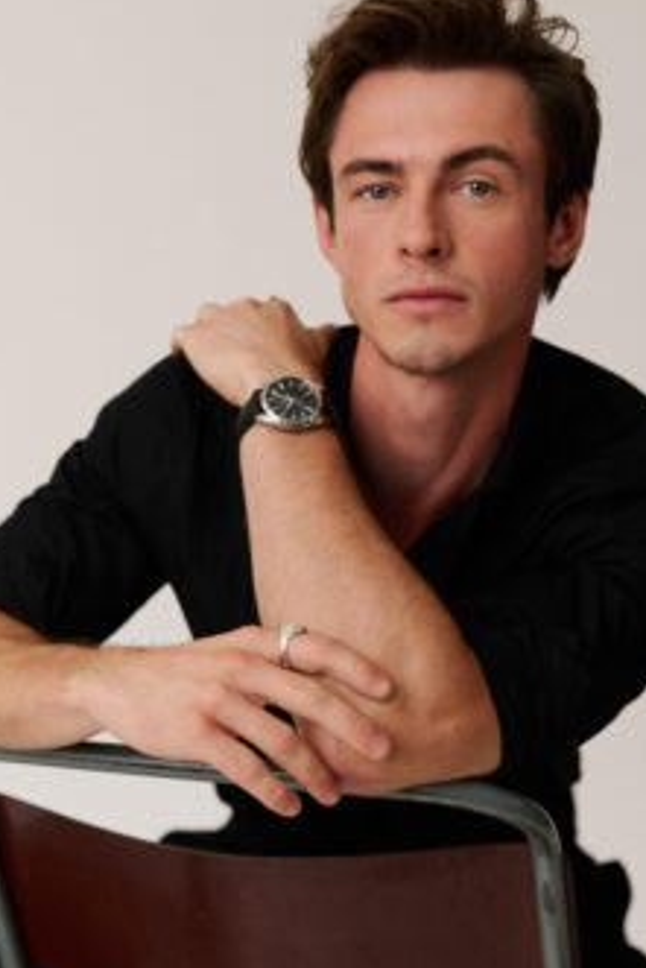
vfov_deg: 32.4
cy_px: 475
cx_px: 336
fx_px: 1667
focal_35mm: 62
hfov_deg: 21.9
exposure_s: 1/200
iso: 125
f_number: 2.8
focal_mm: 50
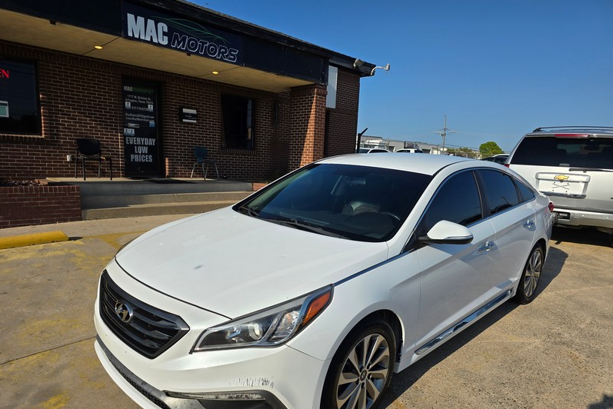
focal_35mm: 24
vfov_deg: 53.0
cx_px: 306
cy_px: 228
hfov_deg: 73.7
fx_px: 409
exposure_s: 1/1199
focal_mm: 6.3
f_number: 1.7
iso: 12
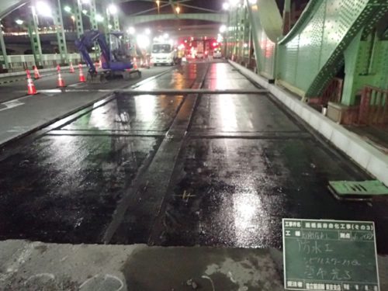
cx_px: 194
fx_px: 280
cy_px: 146
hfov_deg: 69.4
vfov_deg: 54.9
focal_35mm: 25
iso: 2500
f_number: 2
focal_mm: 4.5
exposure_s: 1/30
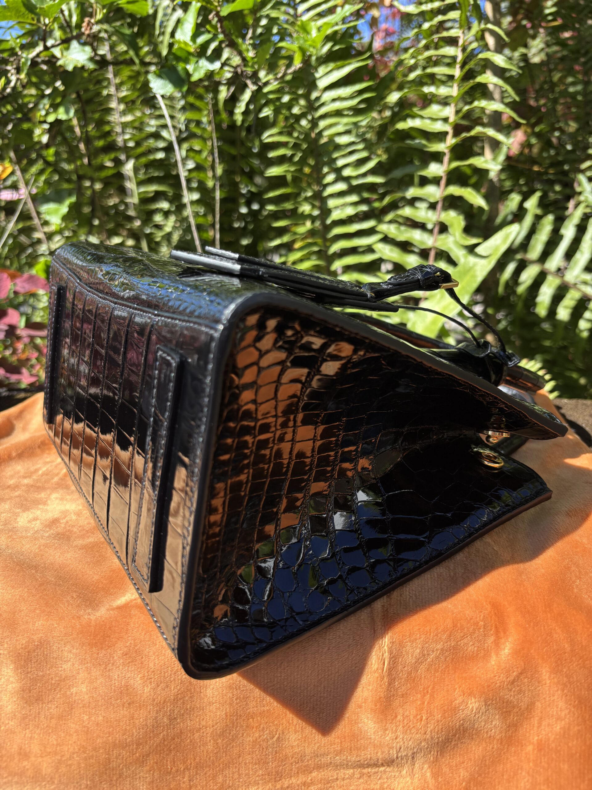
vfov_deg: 67.3
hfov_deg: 53.1
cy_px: 395
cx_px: 296
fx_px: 593
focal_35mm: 26
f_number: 1.6
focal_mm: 5.96
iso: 50
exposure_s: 1/1949
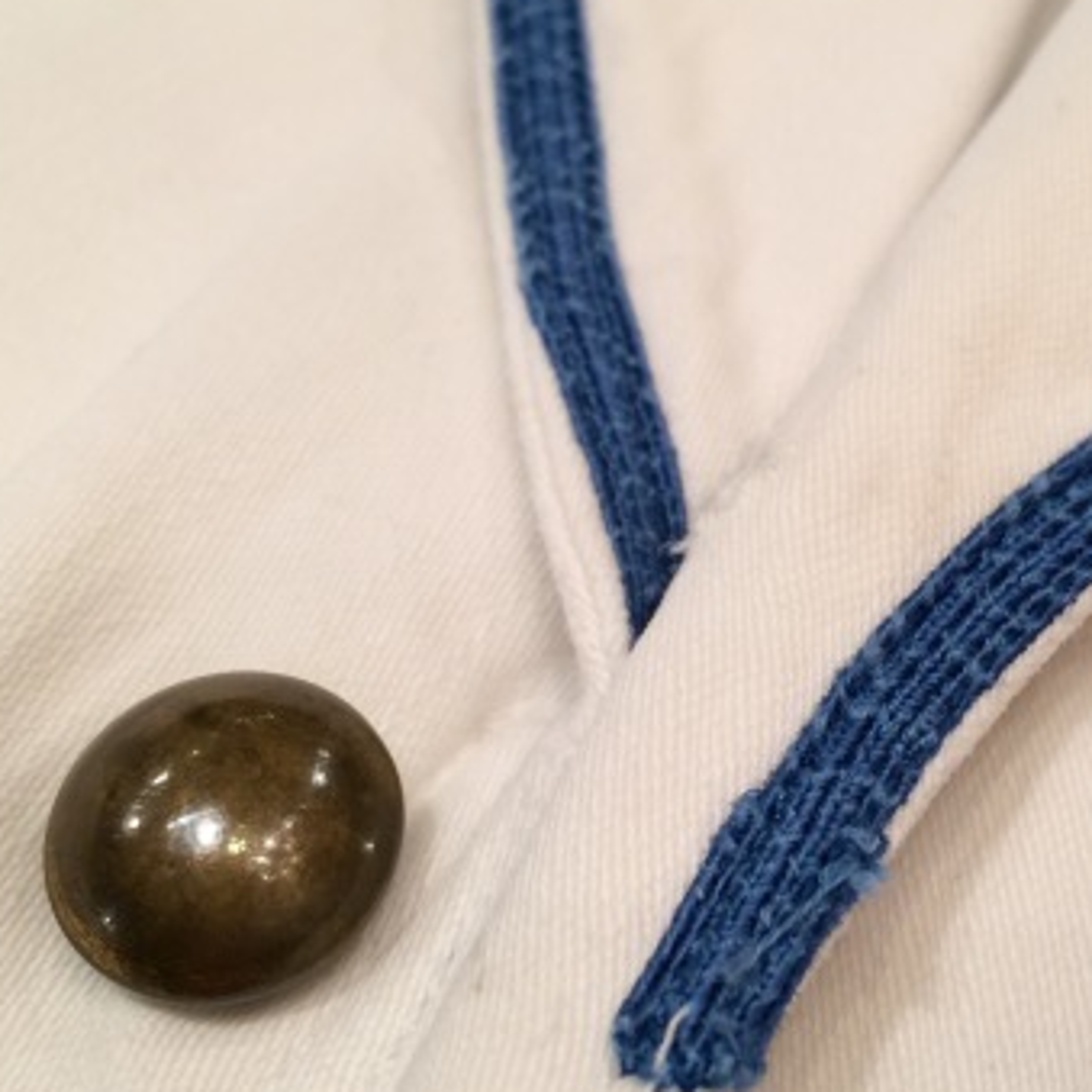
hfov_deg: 32.0
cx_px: 718
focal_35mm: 53
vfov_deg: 32.2
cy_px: 591
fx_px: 1892
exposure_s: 1/33
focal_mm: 4.15
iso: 40
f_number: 2.2
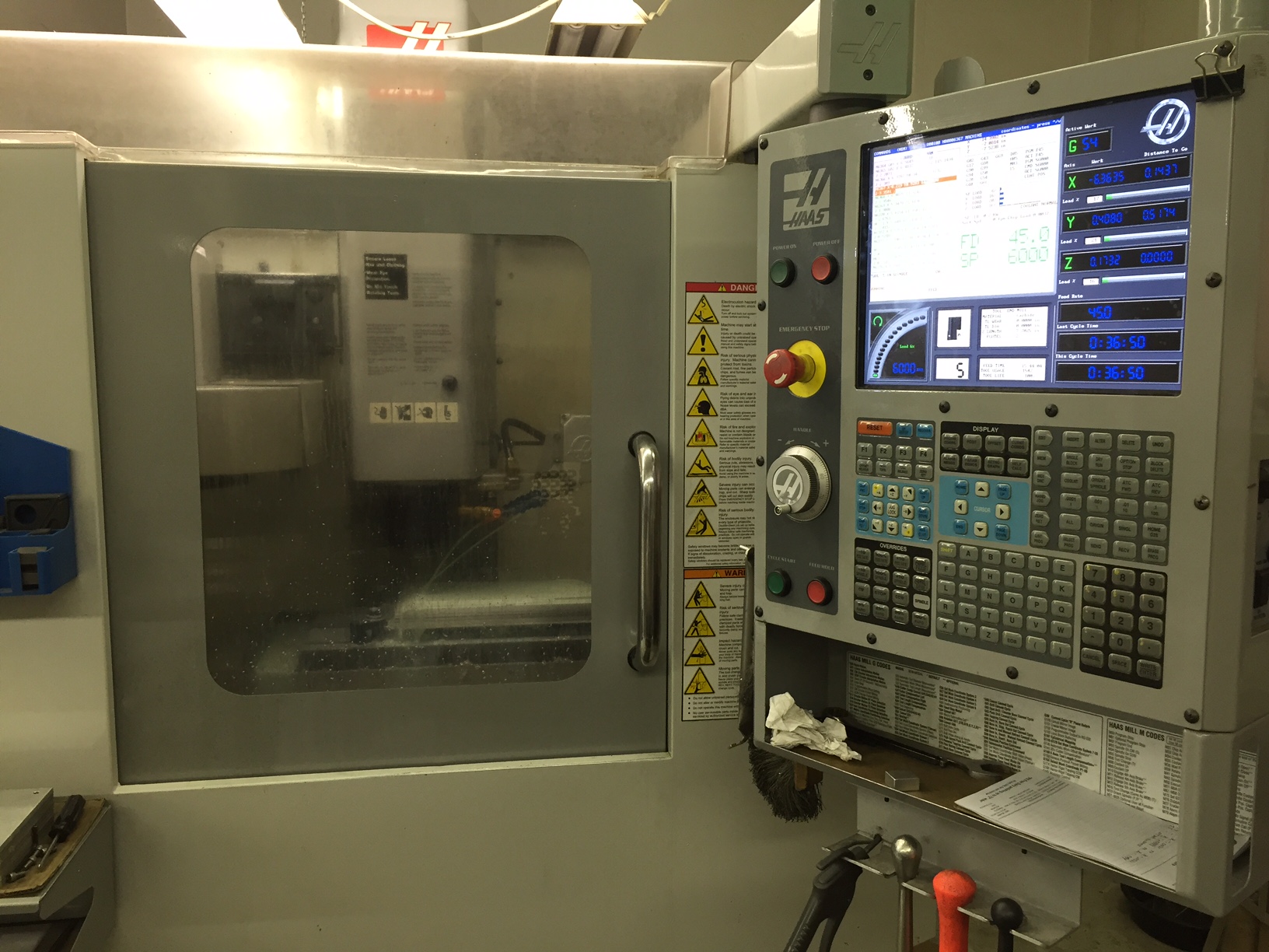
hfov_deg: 61.7
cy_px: 476
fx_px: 1063
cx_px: 634
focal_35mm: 29
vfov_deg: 48.2
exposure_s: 1/30
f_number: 2.2
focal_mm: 4.15
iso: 80
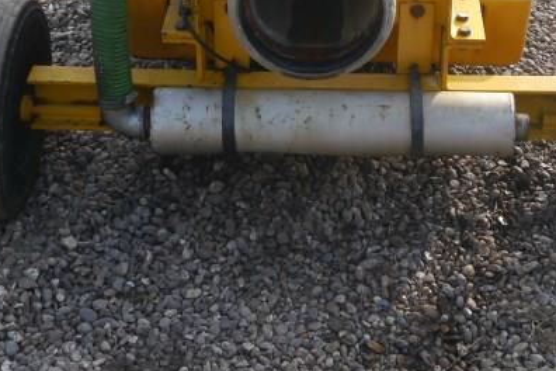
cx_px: 362
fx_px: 1328
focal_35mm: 86
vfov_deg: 15.1
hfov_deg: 23.6
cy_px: -118
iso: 160
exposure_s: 1/200
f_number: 5
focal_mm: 16
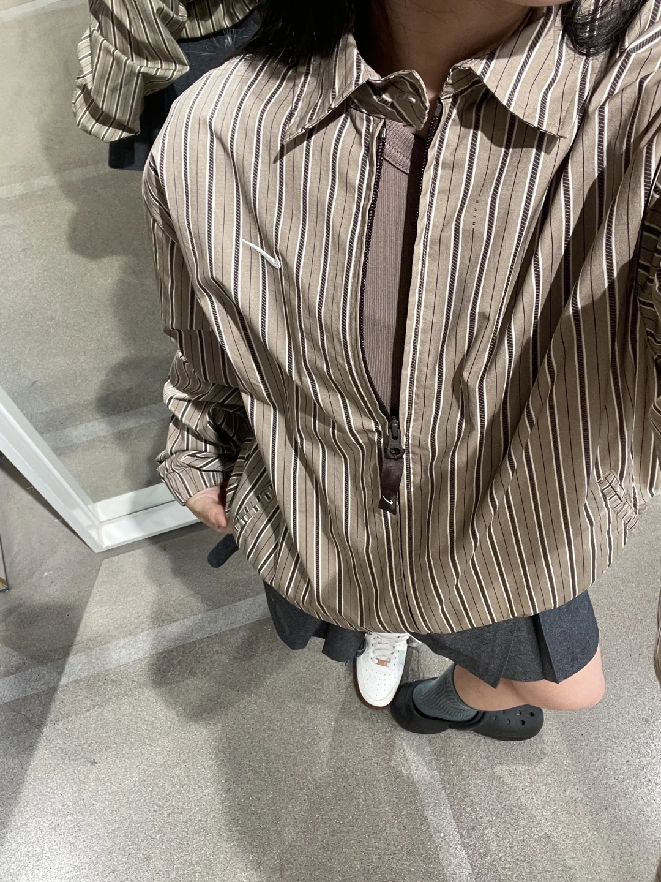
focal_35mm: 30
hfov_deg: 46.8
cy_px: 441
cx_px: 330
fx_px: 764
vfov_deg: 60.0
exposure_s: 1/50
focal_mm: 2.71
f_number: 2.2
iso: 160
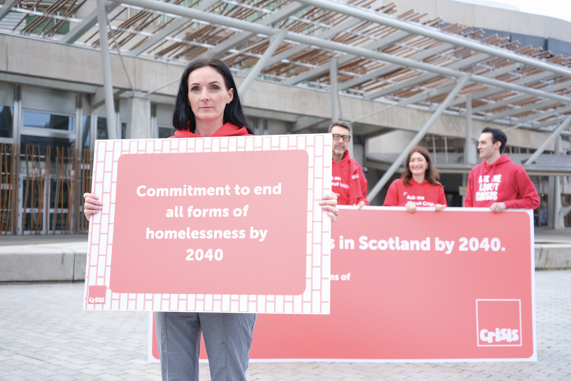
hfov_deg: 47.4
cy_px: 190
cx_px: 286
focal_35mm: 41
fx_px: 650
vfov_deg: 32.6
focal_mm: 27
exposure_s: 1/1000
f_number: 2.8
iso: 400
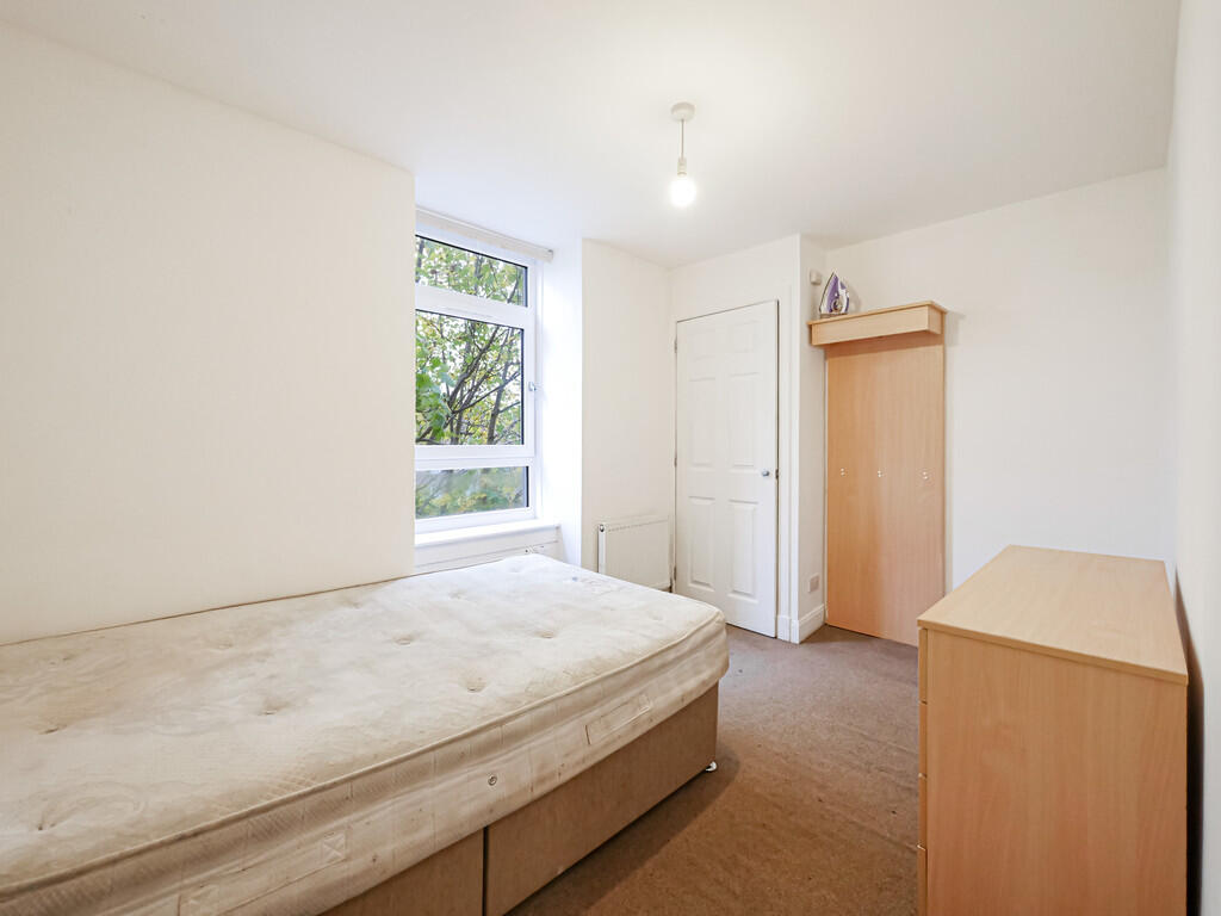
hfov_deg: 102.1
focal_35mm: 14
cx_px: 610
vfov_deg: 85.7
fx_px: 494
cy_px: 458
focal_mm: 7
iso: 1600
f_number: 4
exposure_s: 1/60
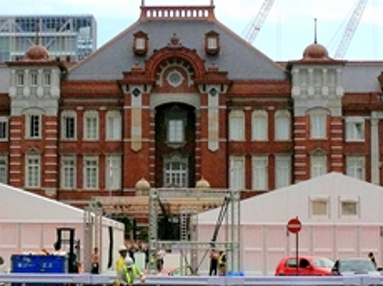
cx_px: 135
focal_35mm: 122
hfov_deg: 16.1
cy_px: 133
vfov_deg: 12.1
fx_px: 1348
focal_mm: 4.28
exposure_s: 1/3067
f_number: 2.4
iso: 50
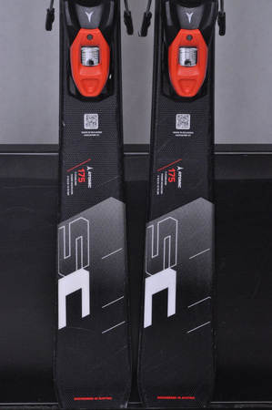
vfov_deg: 18.2
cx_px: 136
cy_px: 205
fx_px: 1278
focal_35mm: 112
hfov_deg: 12.2
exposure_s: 1/125
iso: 3200
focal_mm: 75
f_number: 9.5
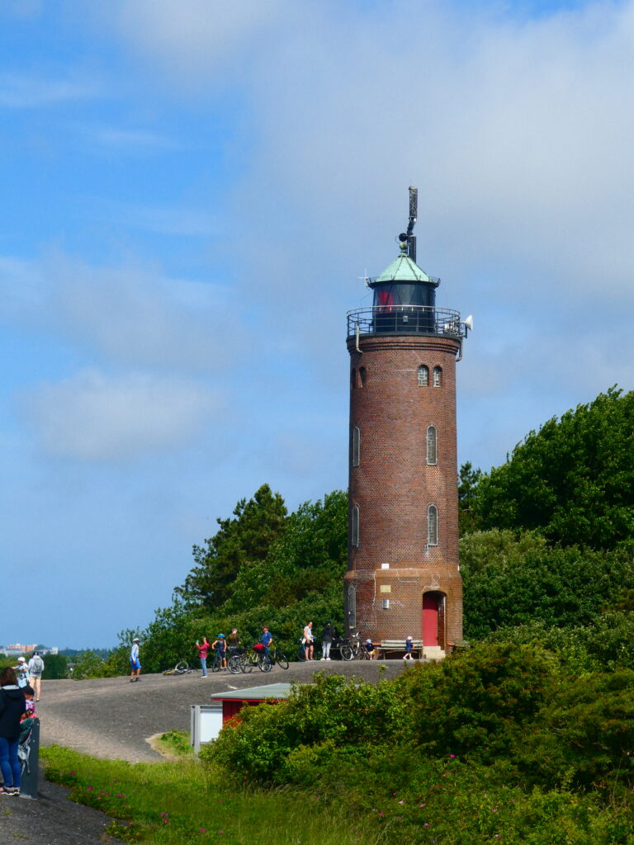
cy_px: 422
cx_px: 317
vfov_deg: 20.0
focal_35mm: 98
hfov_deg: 15.1
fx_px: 2393
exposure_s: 1/320
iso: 80
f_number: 7.1
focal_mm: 17.5
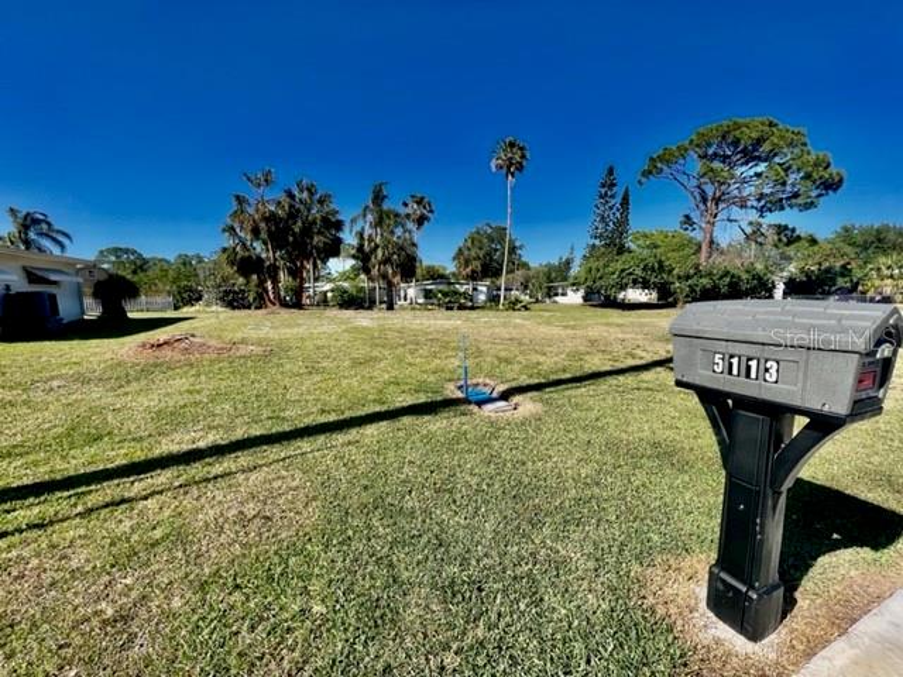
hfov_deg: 106.2
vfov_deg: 89.9
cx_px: 452
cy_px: 338
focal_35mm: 13
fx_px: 339
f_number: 1.8
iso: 32
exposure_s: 1/1340
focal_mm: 1.57
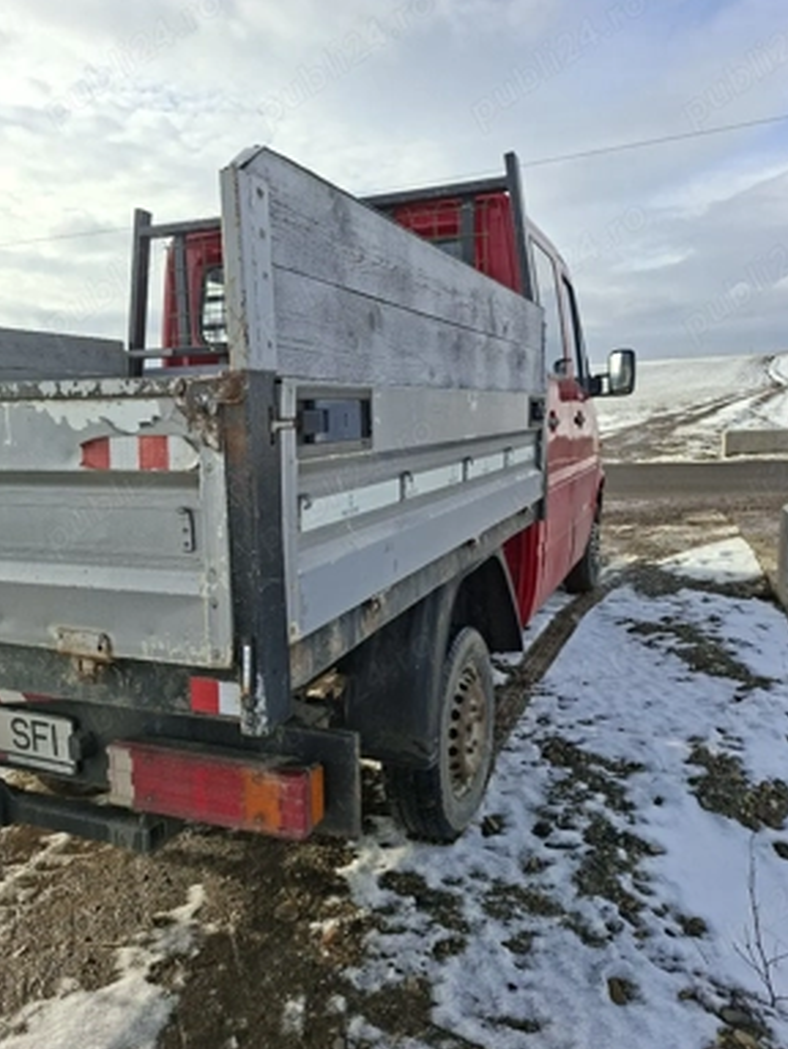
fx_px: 727
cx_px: 399
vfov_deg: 71.5
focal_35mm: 24
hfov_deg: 56.9
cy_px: 518
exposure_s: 1/2500
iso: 50
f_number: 1.8
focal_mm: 5.54
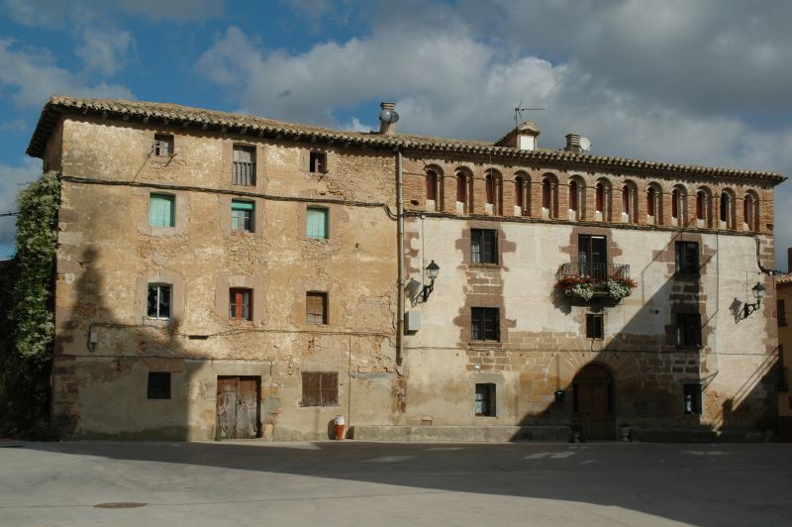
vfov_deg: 33.0
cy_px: 264
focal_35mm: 40
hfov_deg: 48.0
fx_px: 890
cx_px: 396
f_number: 11
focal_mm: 27
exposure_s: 1/500
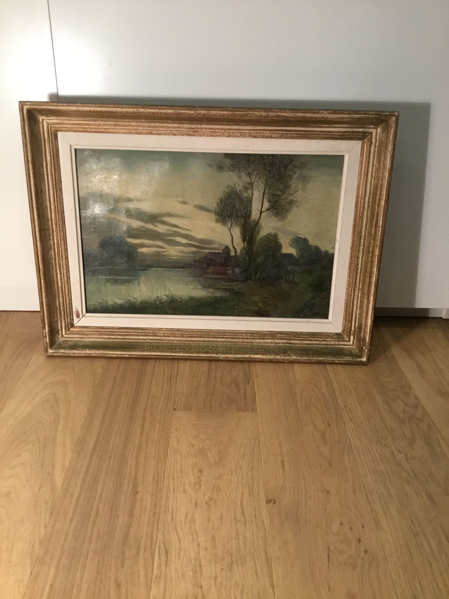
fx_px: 536
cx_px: 224
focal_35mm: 31
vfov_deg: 58.4
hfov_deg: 45.4
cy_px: 300
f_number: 2.4
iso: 250
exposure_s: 1/33
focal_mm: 3.3
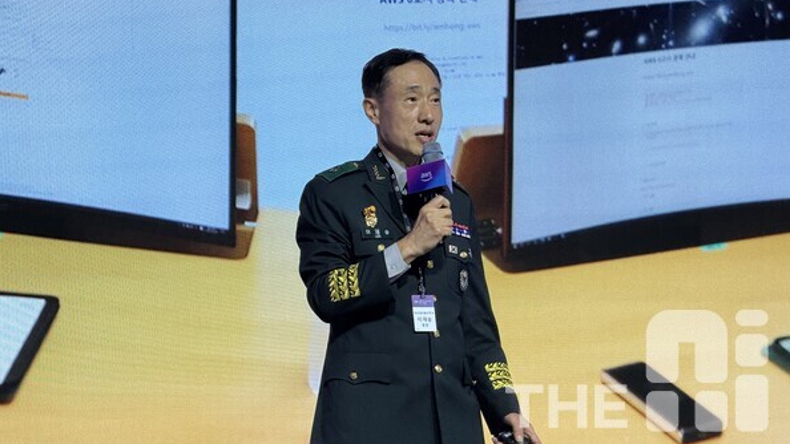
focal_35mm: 132
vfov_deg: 9.2
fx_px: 2765
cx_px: 392
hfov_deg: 16.3
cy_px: 153
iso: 125
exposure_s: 1/120
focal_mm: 15.66
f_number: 2.8
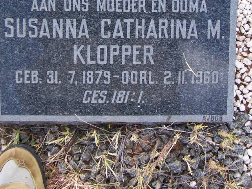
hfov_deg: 27.4
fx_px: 517
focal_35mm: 71
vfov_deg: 20.3
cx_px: 140
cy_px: 15
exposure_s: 1/250
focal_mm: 6.3
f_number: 2.8
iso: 80
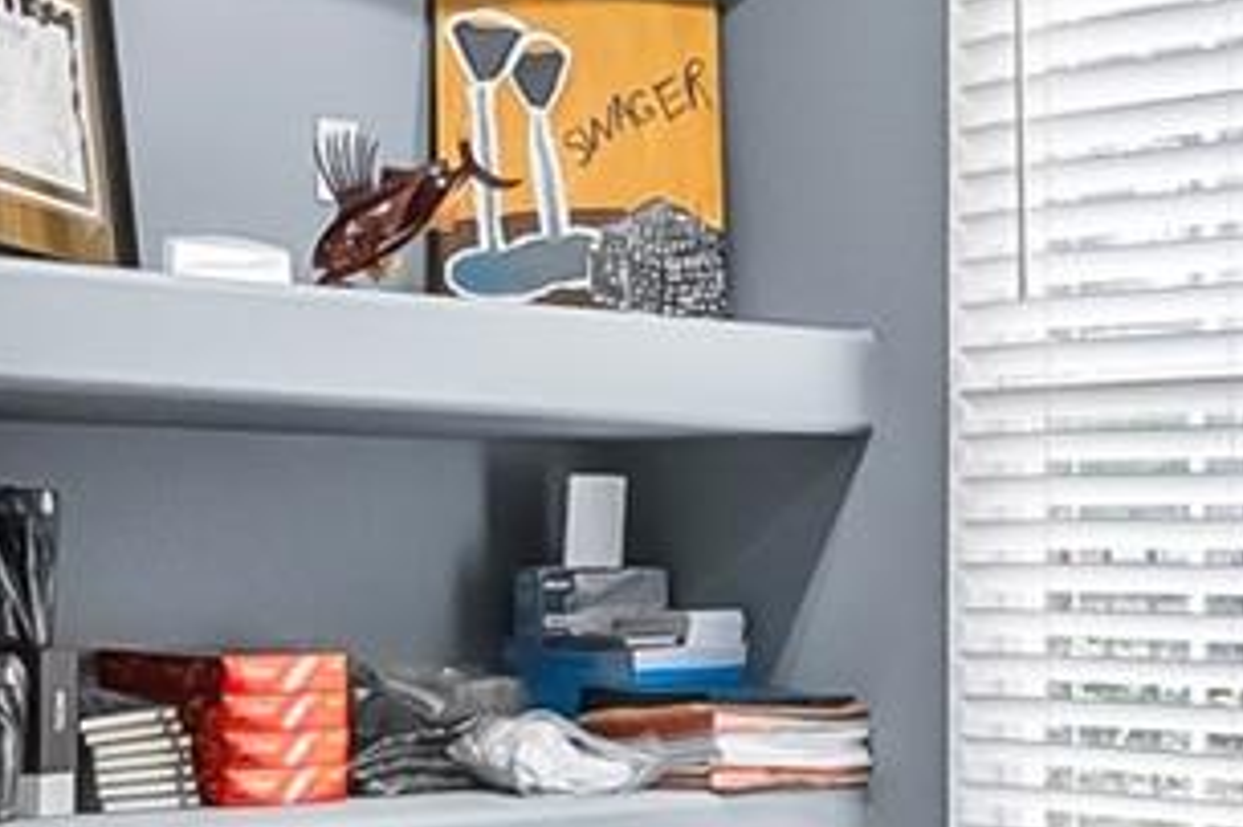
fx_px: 2899
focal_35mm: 84
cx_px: 738
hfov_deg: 24.2
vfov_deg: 16.0
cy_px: 786
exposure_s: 1/30
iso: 3200
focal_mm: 16
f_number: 9
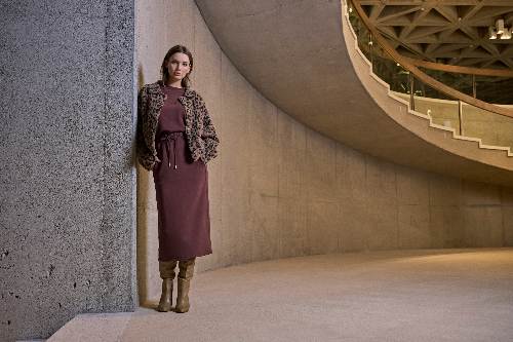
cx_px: 256
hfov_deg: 56.5
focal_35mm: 34
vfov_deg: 39.4
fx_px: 477
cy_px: 171
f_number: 4
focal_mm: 33.5
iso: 800
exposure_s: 1/160
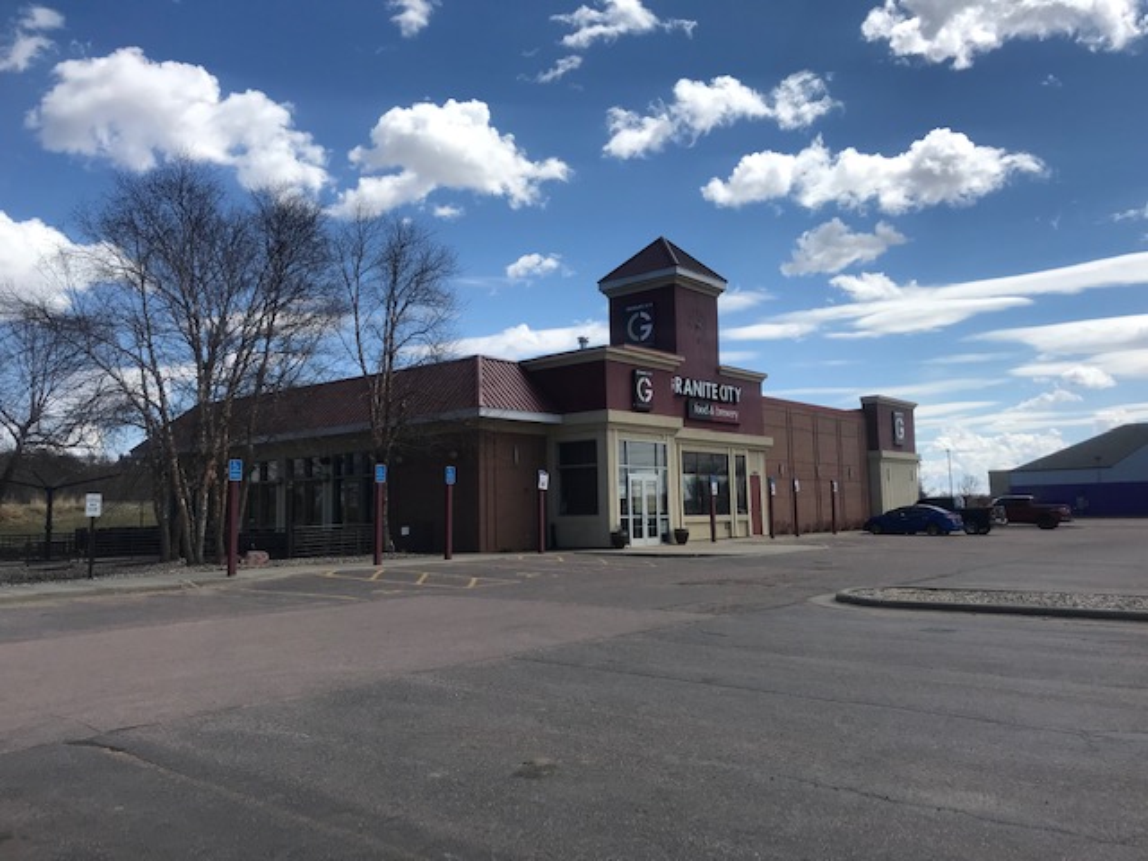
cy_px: 430
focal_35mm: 28
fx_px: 929
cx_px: 574
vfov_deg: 49.7
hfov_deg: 63.4
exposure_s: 1/3546
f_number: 1.8
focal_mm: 3.99
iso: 20
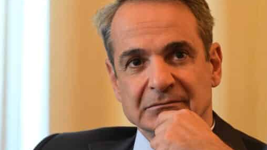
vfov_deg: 3.8
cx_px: 71
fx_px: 2245
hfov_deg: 6.8
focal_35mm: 317
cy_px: 56
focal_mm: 200
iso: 8000
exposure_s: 1/250
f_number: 5
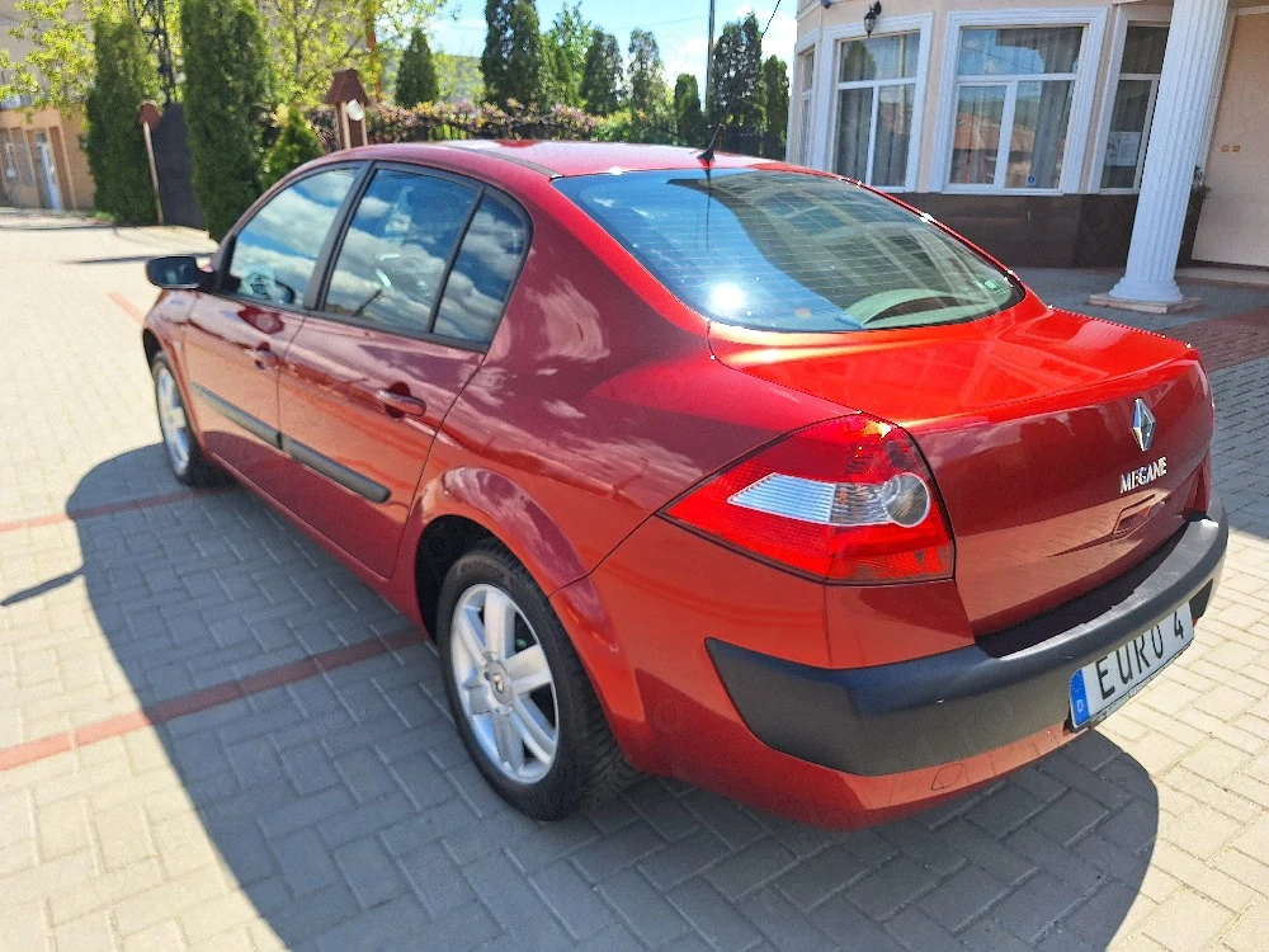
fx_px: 843
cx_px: 634
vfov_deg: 58.9
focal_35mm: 23
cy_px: 476
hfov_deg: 73.9
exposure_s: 1/2000
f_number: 1.8
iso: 40
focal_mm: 5.54
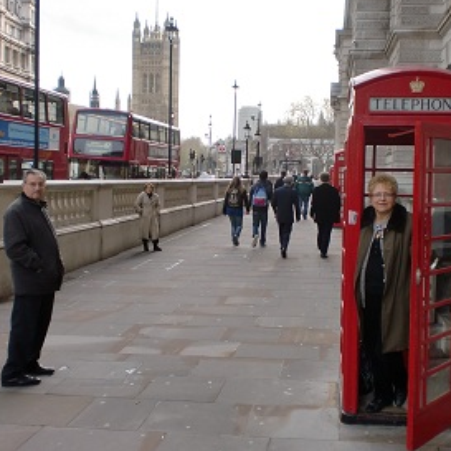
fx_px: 634
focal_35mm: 43
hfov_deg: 39.1
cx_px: 261
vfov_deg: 39.2
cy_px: 217
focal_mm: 6.3
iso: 64
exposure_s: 1/200
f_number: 3.1
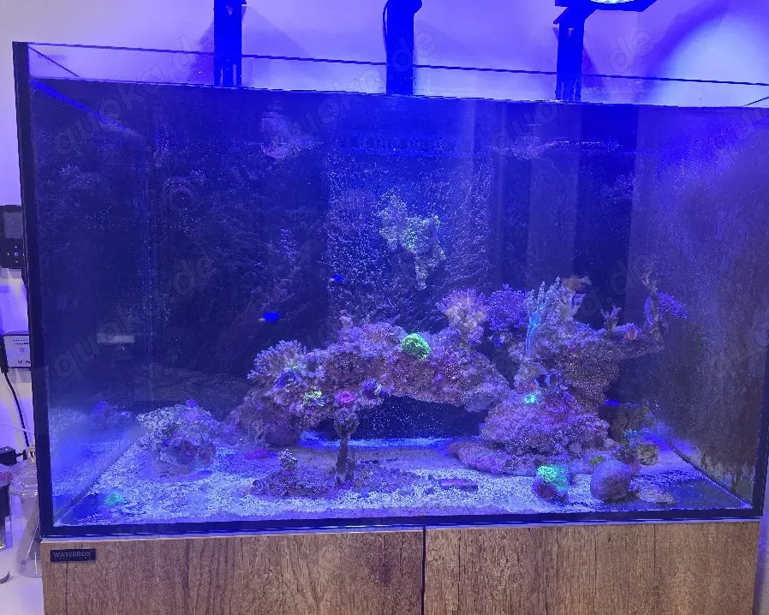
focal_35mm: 25
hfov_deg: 68.0
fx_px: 569
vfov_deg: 56.8
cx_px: 414
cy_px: 319
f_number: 1.7
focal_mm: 6.3
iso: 64
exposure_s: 1/50.3
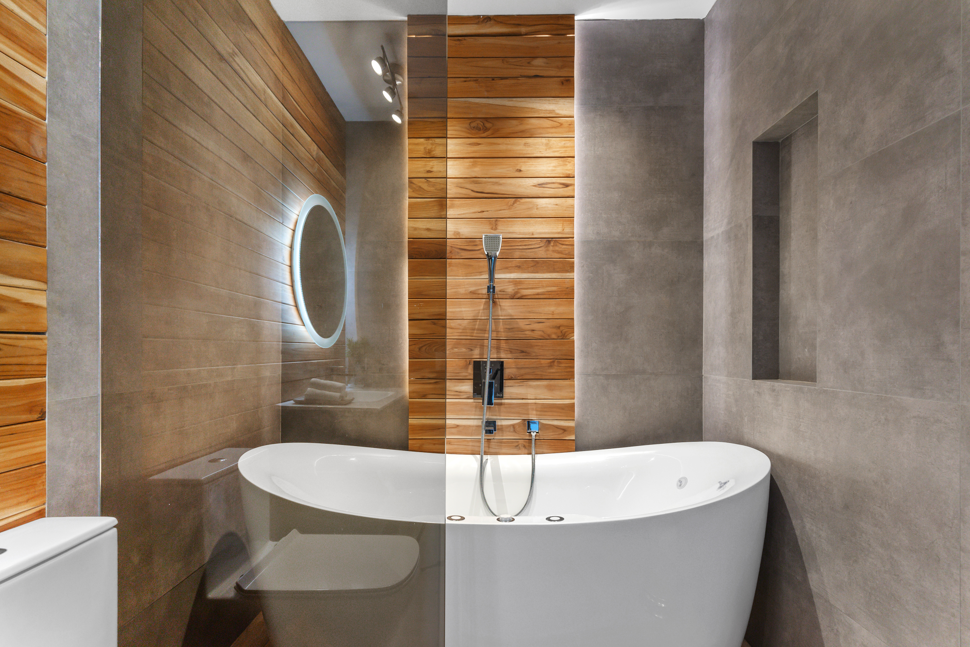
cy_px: 324
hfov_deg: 93.3
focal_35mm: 17
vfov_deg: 70.4
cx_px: 485
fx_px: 458
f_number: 7.1
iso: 320
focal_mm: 17
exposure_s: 1/25
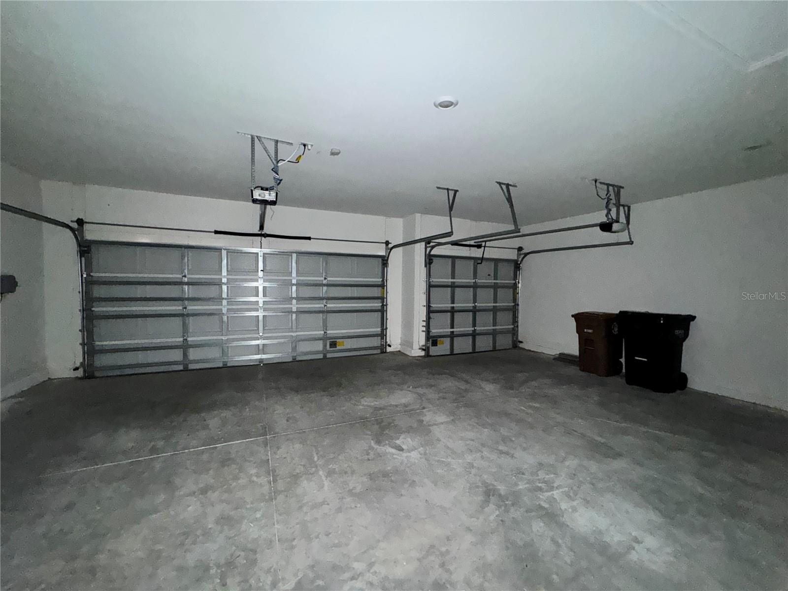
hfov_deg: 102.1
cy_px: 296
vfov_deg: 85.7
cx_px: 394
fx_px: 319
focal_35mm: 14
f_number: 2.2
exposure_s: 1/16
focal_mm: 2.22
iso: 800
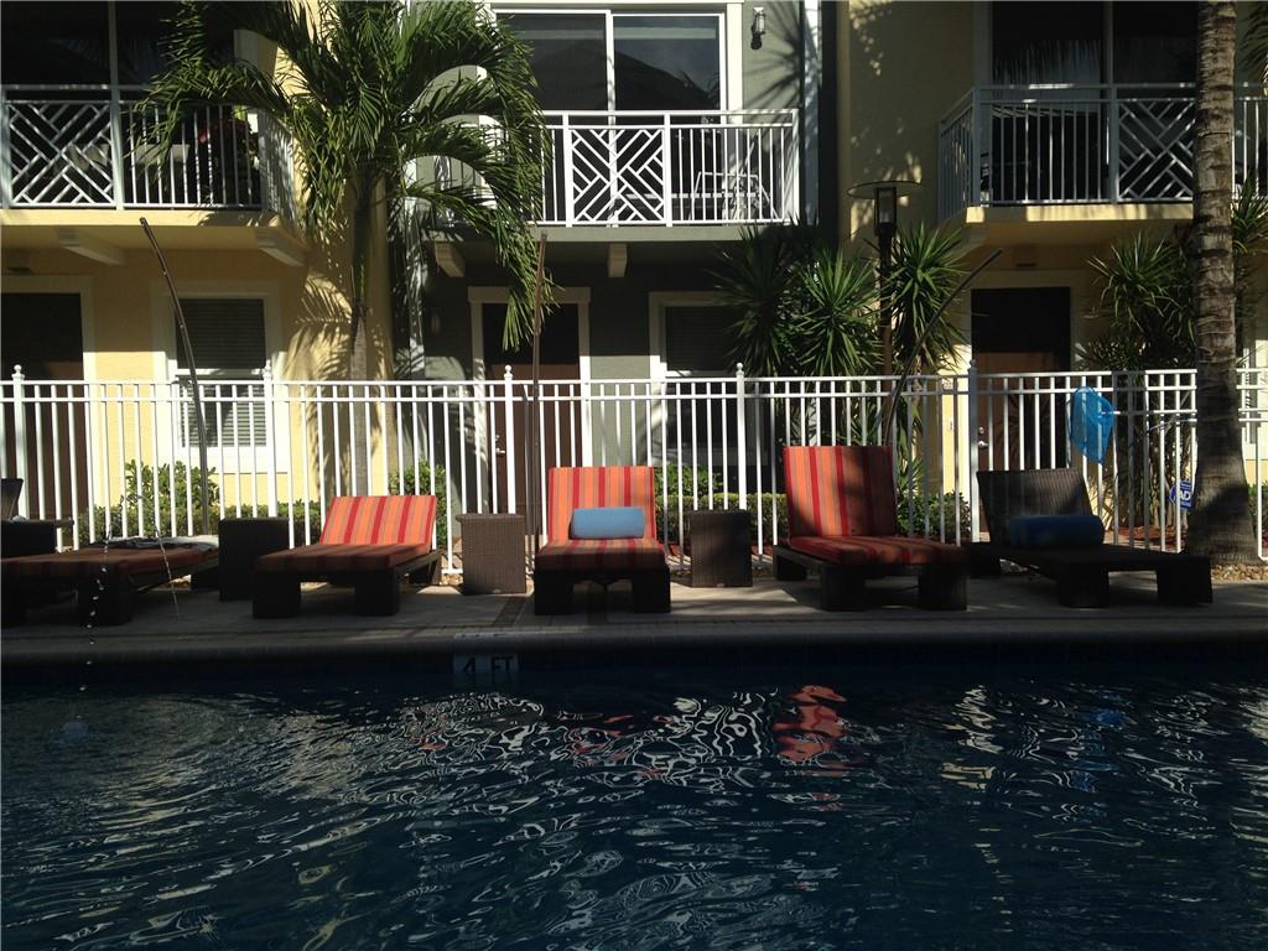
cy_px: 476
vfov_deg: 42.9
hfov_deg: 55.4
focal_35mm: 33
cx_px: 634
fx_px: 1209
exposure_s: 1/2008
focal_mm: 4.12
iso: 50
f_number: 2.4
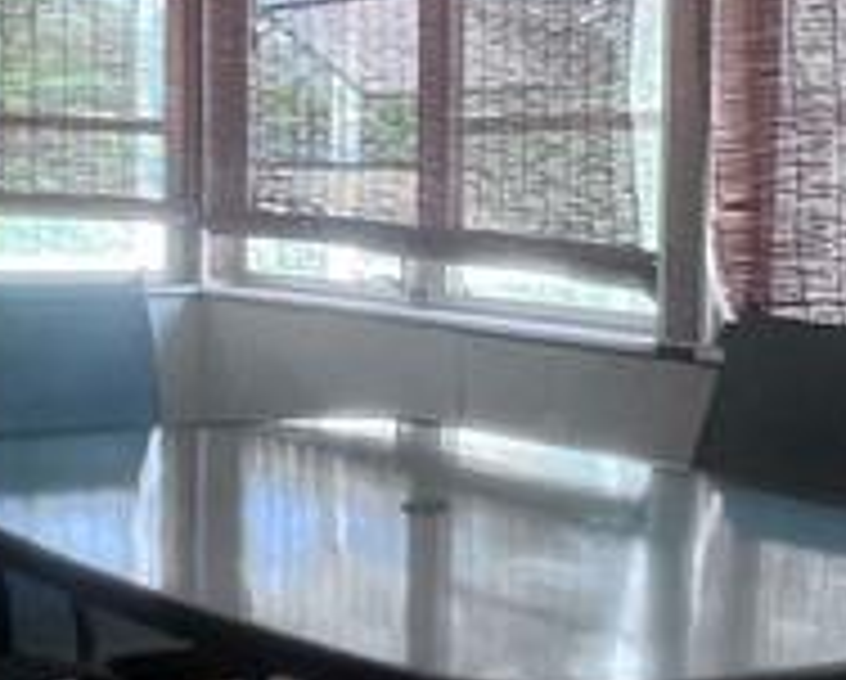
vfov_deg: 22.2
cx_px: 508
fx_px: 1730
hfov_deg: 27.4
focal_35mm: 69
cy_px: 374
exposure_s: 1/120
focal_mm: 1.57
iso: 160
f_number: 1.8
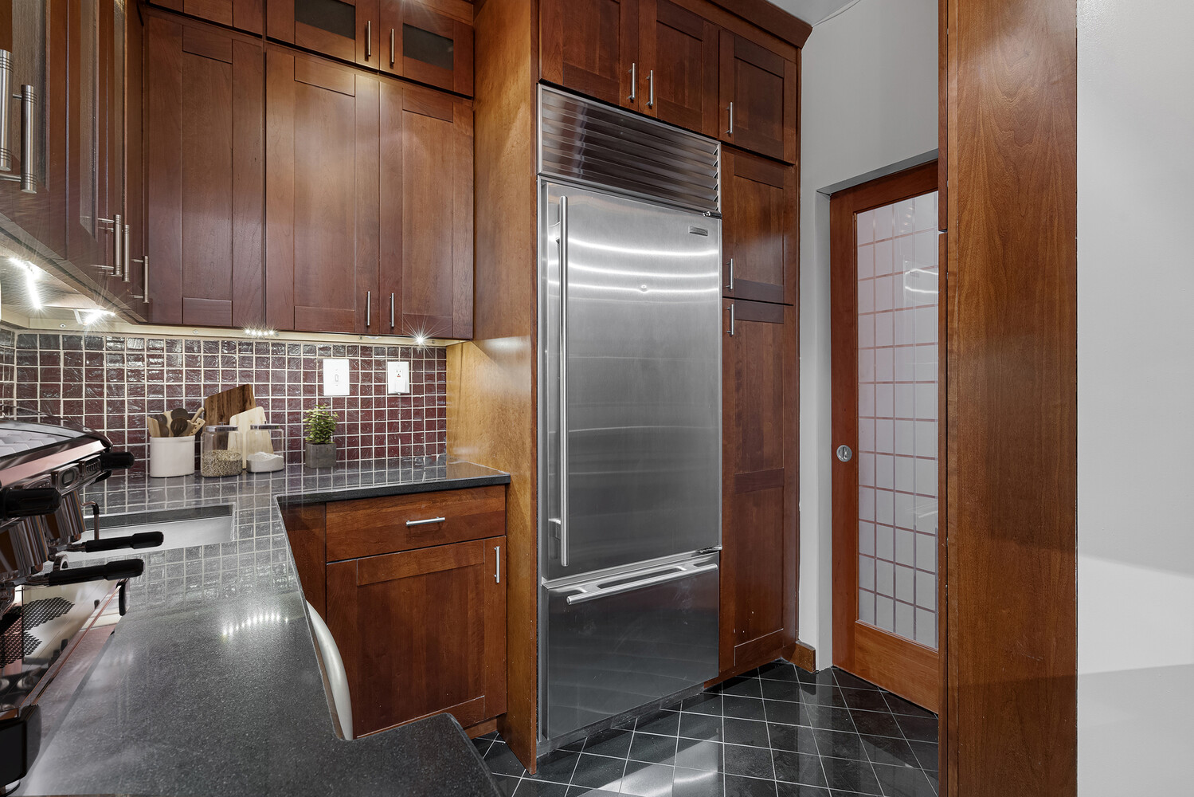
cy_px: 398
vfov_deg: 73.8
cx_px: 597
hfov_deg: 96.7
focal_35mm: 16
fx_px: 531
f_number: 9
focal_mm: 16
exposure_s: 1/2.5
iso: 1000
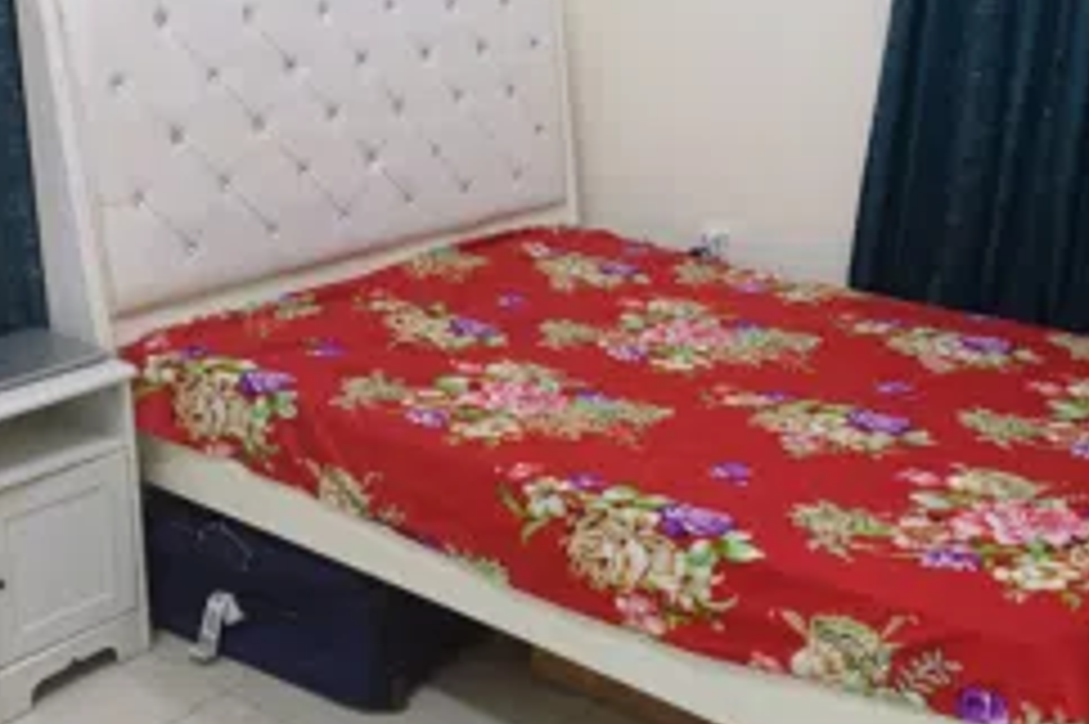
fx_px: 1300
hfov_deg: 45.4
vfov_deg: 31.1
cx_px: 594
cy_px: 337
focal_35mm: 43
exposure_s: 1/50
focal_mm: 4.65
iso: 200
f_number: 1.8
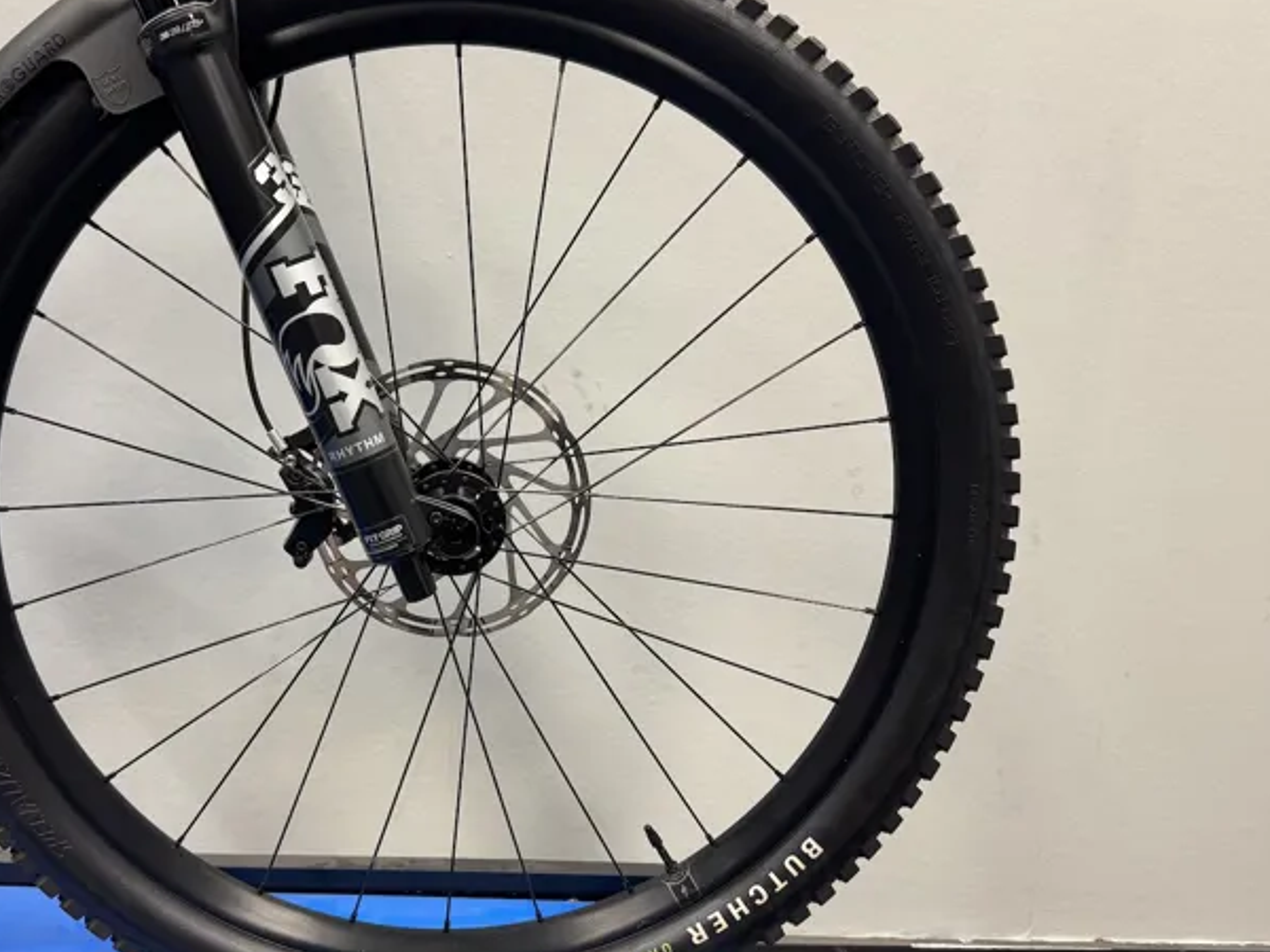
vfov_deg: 44.2
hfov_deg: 55.9
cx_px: 451
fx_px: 1174
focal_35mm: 32
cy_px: 484
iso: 160
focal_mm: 6.76
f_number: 1.78
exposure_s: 1/50
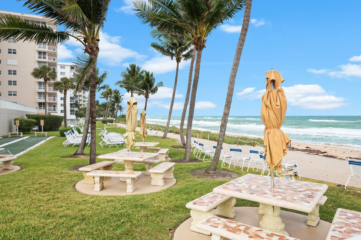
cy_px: 120
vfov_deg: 53.1
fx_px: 240
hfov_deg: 73.8
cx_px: 180
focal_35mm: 24
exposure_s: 1/320
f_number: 8
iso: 200
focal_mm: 24
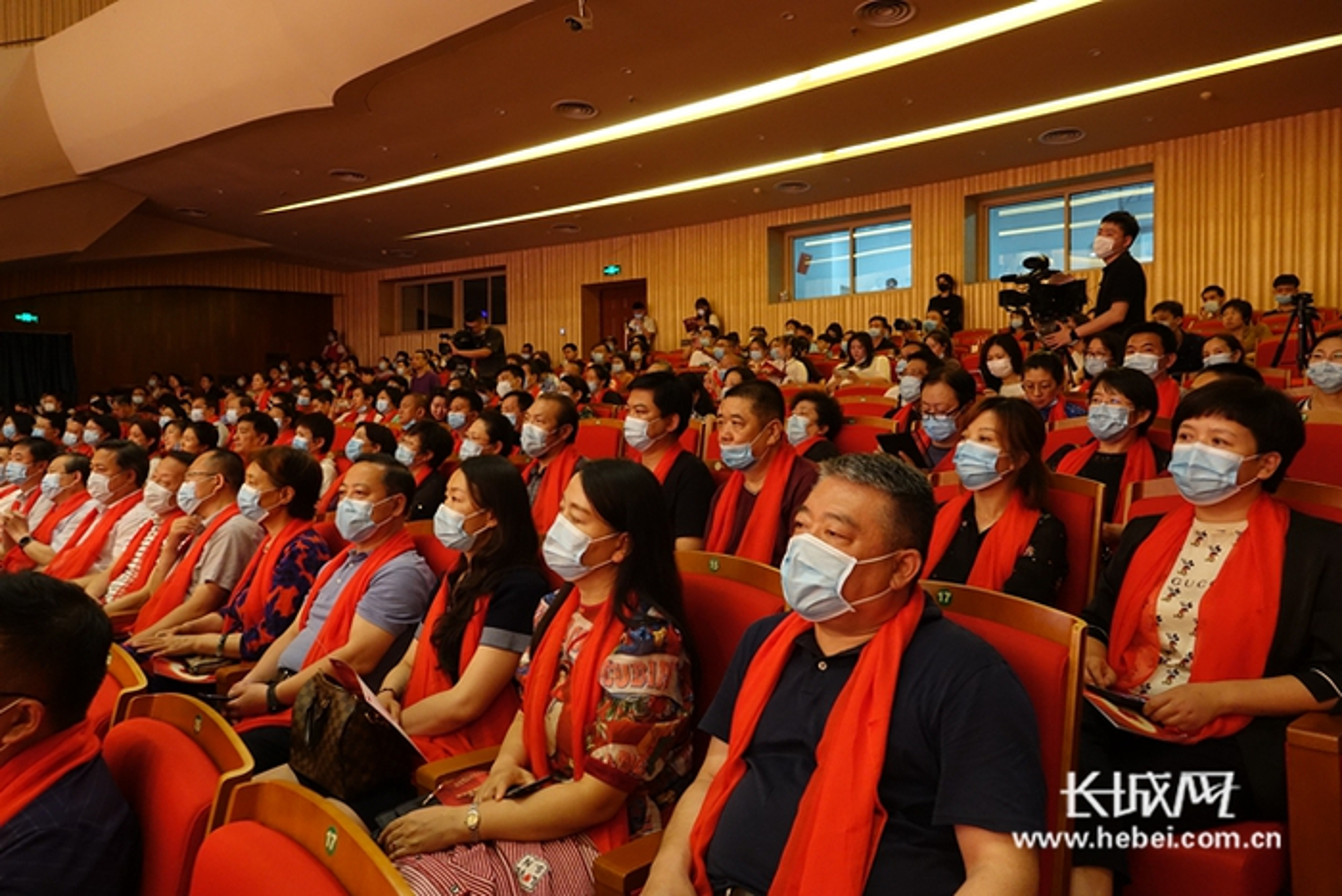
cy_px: 448
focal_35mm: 24
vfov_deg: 53.2
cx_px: 671
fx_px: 895
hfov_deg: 73.7
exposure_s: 1/25
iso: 800
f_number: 2.5
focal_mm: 8.82
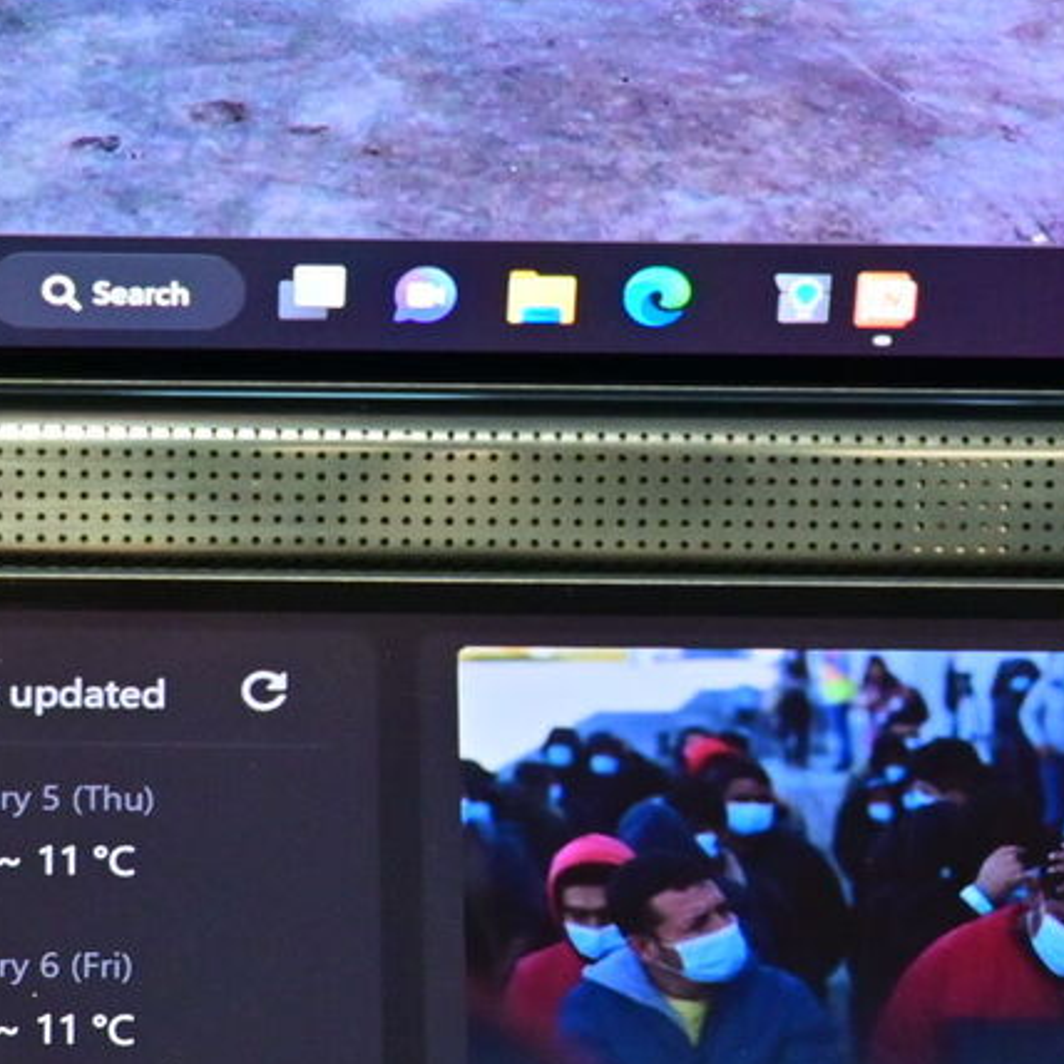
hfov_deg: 10.9
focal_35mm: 160
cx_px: 261
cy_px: 1196
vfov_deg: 10.8
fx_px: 5564
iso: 640
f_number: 4.5
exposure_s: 1/50
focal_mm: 28
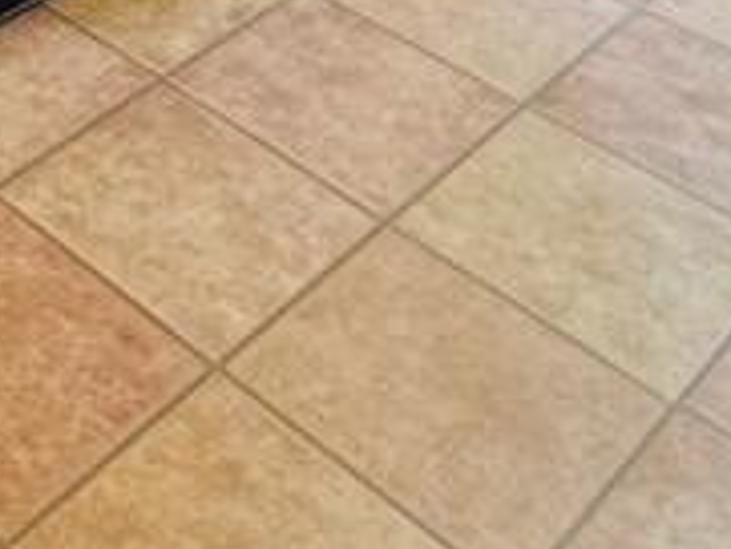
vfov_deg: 14.5
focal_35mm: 79
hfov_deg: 22.4
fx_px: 1669
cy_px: -634
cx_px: -194
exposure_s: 1/100
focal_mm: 2.22
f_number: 2.2
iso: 200
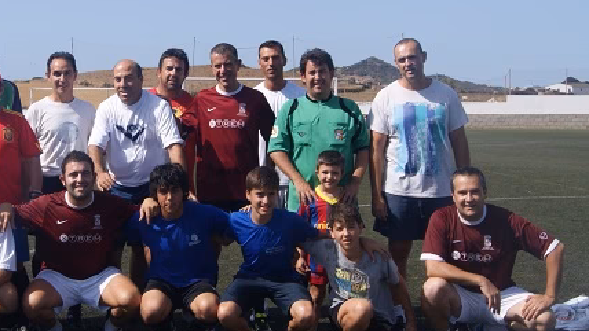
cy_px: 135
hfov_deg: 31.3
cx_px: 142
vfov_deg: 18.3
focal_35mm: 66
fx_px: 1031
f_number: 10
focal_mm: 20
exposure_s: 1/160
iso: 100
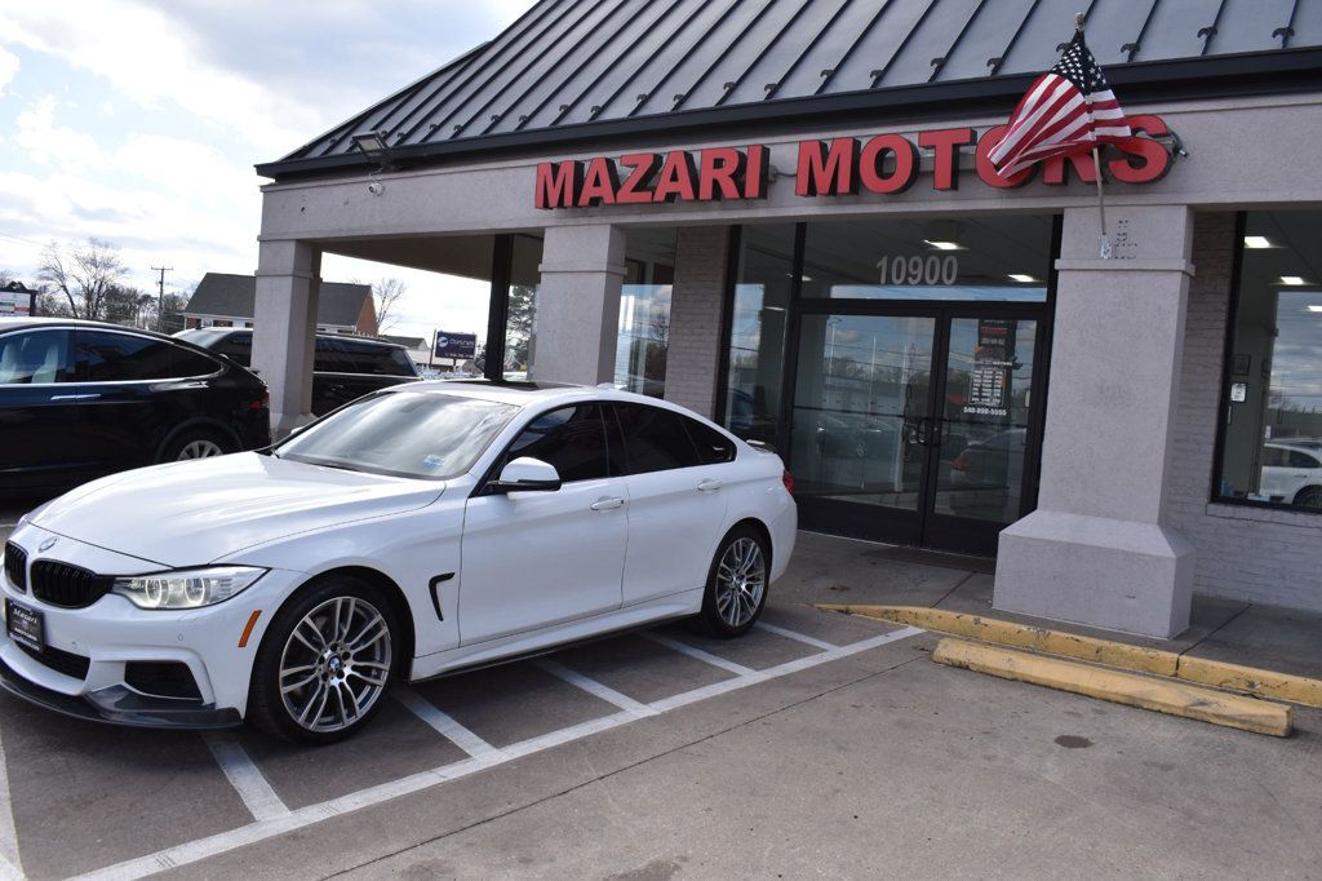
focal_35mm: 30
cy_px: 440
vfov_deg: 43.6
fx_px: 1101
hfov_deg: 61.9
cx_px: 661
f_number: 8
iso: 200
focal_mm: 20
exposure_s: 1/400
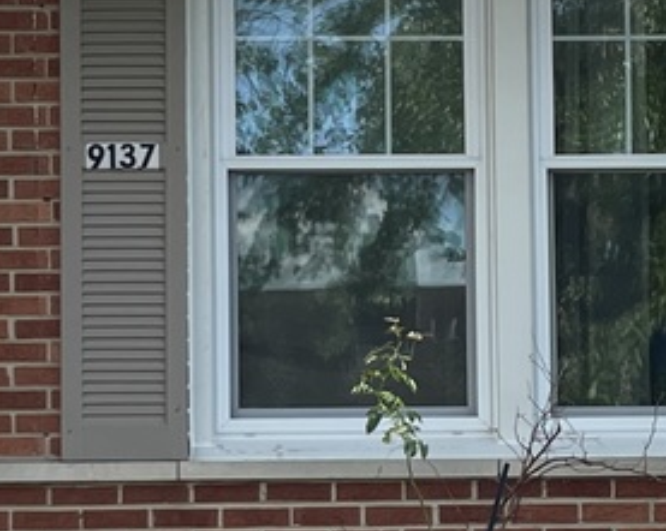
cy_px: 440
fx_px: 2599
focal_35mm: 132
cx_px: 325
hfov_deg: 14.6
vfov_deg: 11.6
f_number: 1.6
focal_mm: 4.2
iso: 32
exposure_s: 1/940
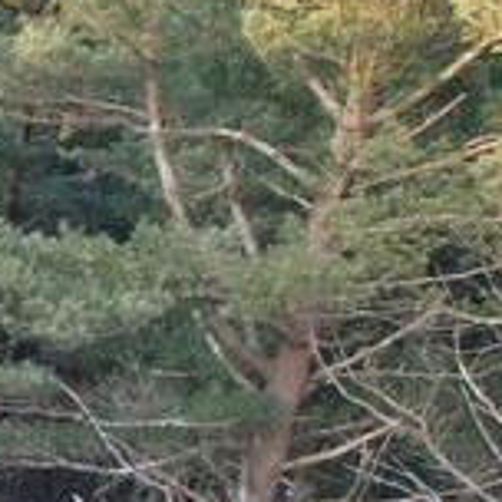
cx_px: -974
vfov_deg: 13.0
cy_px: 768
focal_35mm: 126
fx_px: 2067
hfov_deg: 10.3
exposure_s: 1/40
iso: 120
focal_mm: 8.38
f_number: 2.8
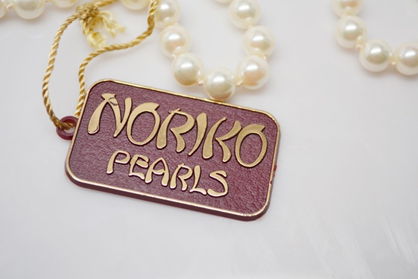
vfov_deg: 22.3
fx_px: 708
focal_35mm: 61
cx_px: 218
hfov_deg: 32.9
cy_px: 134
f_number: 5
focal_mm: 38
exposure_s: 1/80
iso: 400
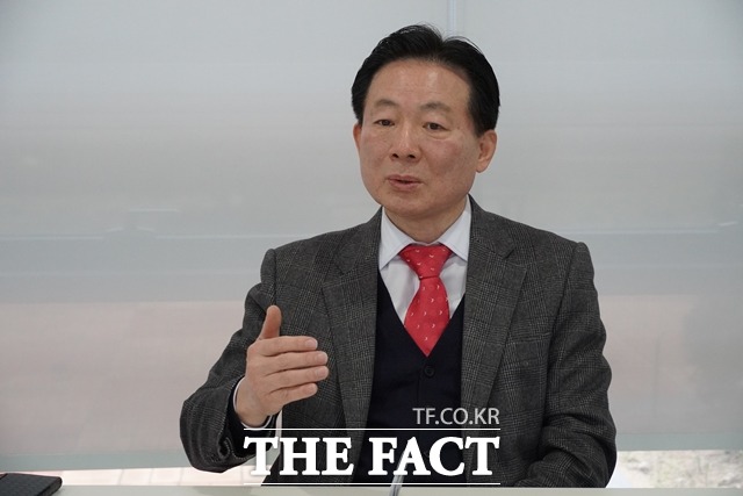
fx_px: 1486
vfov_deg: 18.9
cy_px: 248
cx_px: 372
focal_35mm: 72
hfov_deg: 28.1
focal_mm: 48
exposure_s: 1/160
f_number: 5
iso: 4000
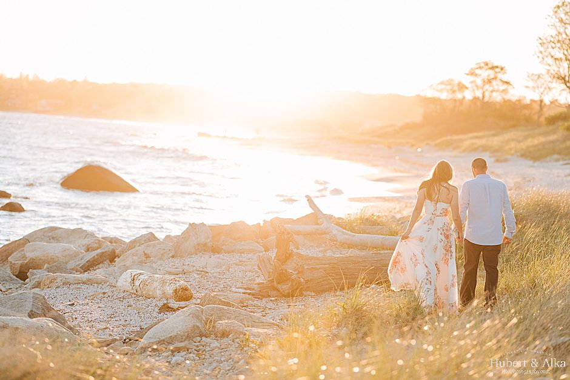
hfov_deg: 19.5
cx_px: 285
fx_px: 1663
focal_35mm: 105
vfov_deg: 13.0
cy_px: 190
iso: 640
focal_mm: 105
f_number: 2.5
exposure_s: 1/2000
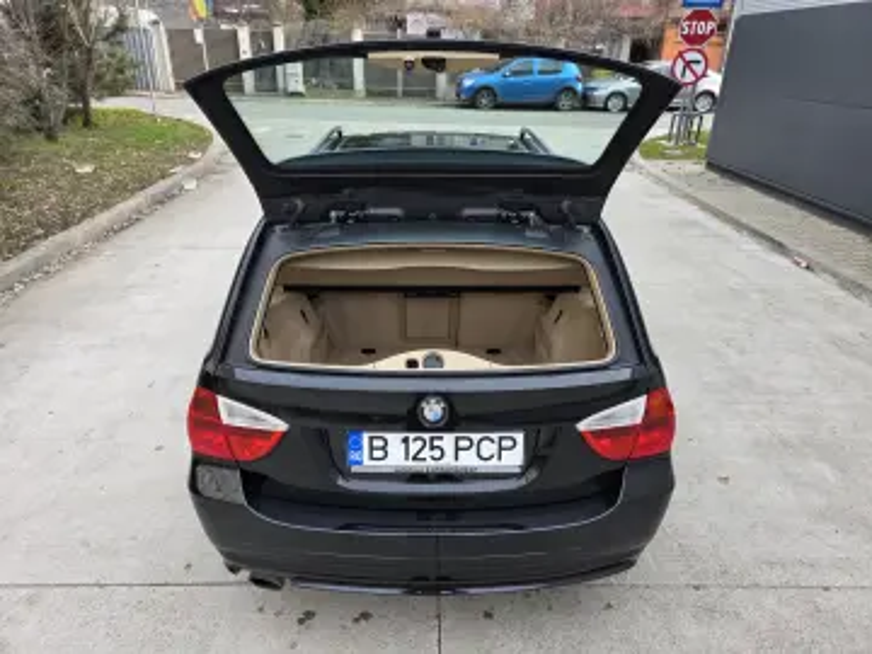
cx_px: 436
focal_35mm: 23
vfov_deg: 58.9
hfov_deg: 73.9
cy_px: 327
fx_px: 579
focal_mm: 6.3
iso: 40
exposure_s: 1/180
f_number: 1.7
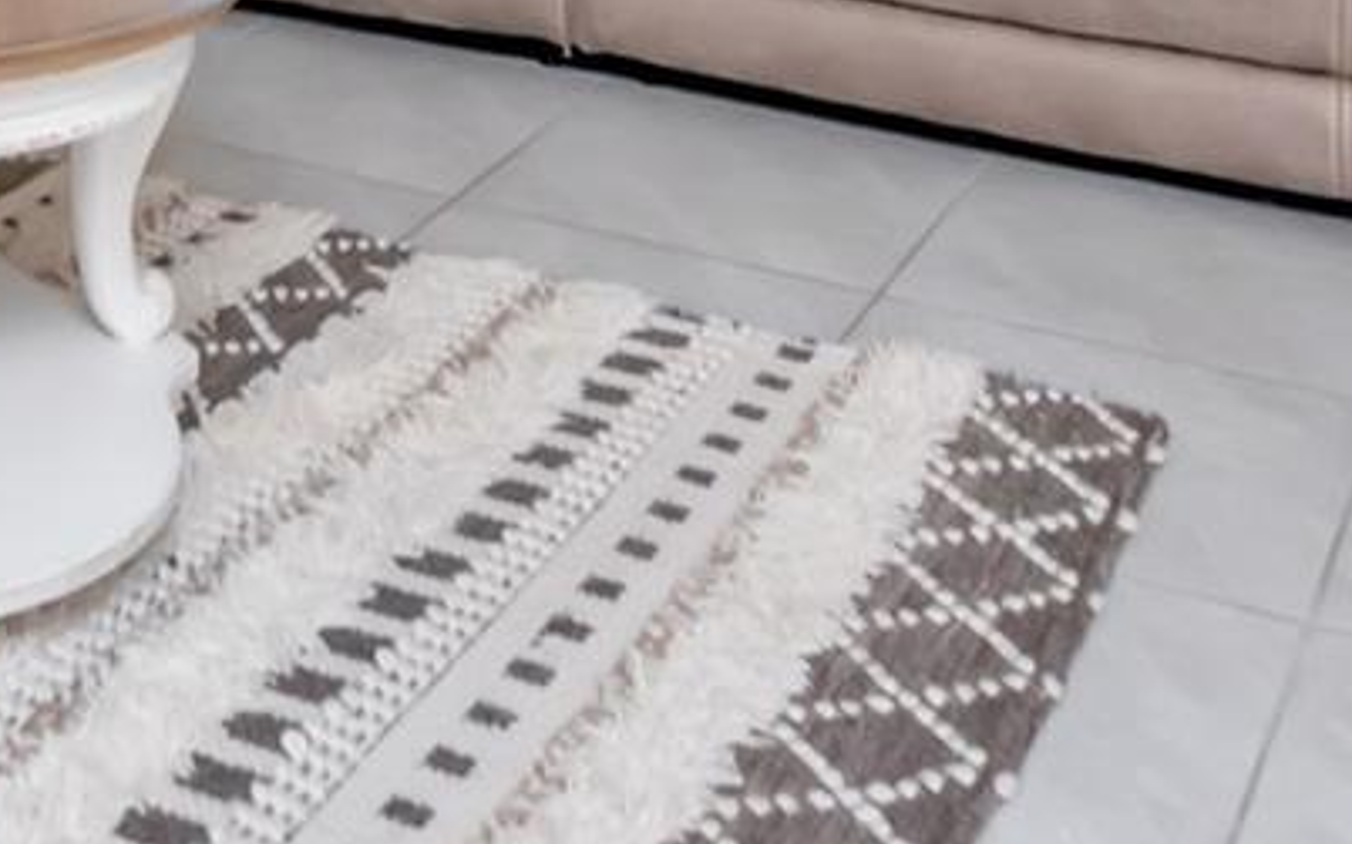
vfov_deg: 14.6
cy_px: -857
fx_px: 2689
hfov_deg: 26.5
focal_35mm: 73
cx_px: -47
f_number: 7.1
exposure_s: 1/200
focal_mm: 12
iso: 640
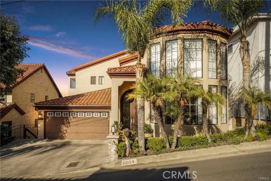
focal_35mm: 22
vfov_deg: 56.1
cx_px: 136
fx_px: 169
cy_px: 90
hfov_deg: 77.4
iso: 100
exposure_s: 1/30
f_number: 18
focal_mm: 15
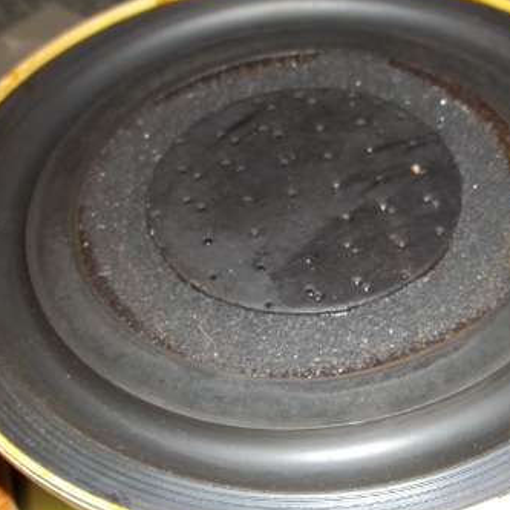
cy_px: 282
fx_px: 933
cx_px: 337
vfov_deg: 30.5
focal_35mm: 56
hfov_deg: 30.4
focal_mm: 5.9
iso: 64
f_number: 3.3
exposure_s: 1/30
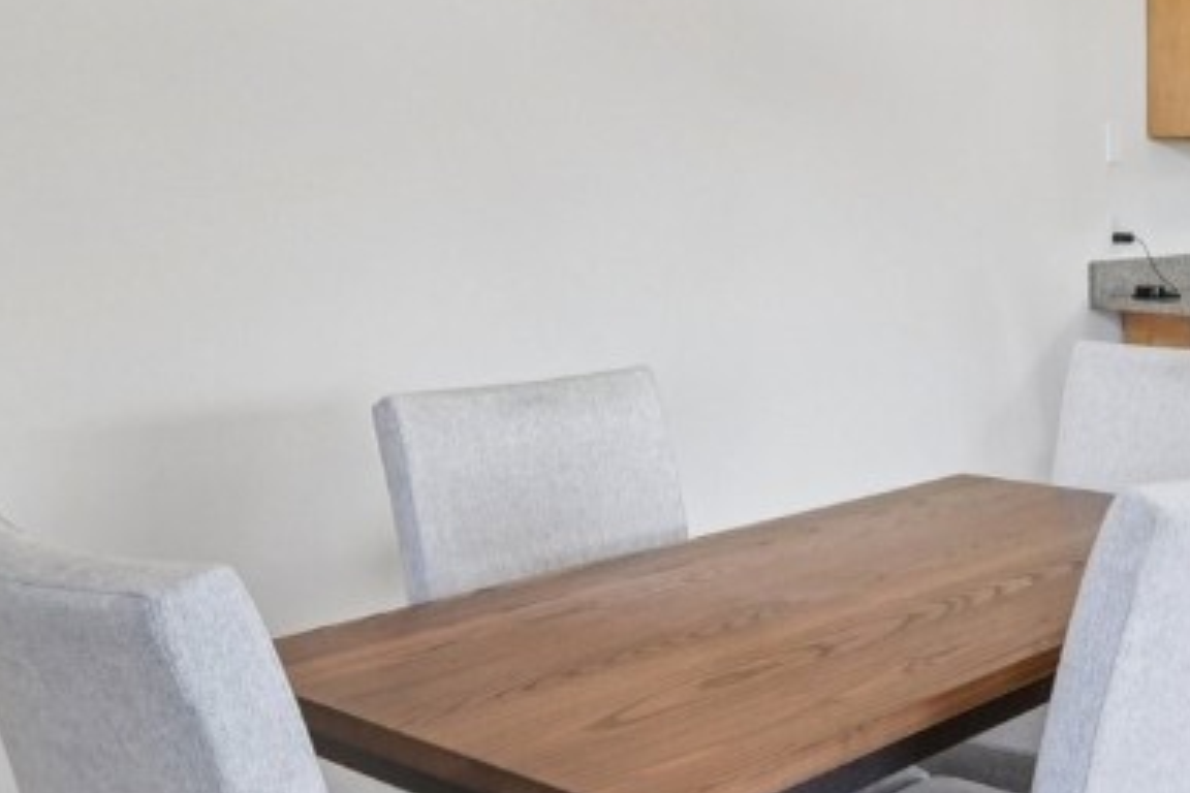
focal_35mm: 45
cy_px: 173
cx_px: 1106
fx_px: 1487
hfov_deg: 39.9
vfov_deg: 29.3
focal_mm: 10
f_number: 8
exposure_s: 1/20
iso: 800
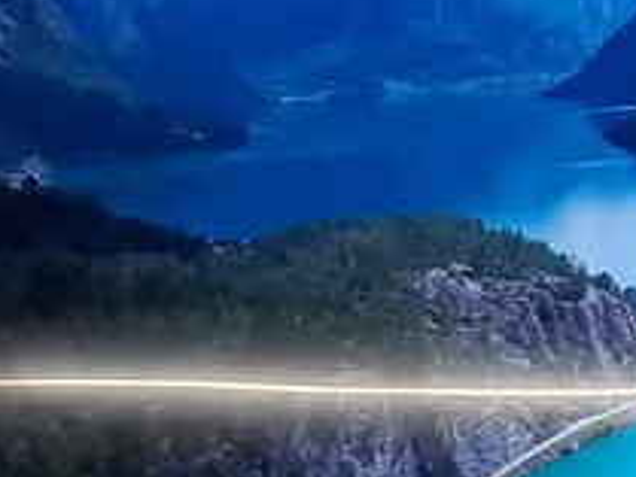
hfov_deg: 11.8
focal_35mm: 159
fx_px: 2923
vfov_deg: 9.3
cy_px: 438
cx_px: 968
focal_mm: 3.92
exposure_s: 1/100
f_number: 1.7
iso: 50
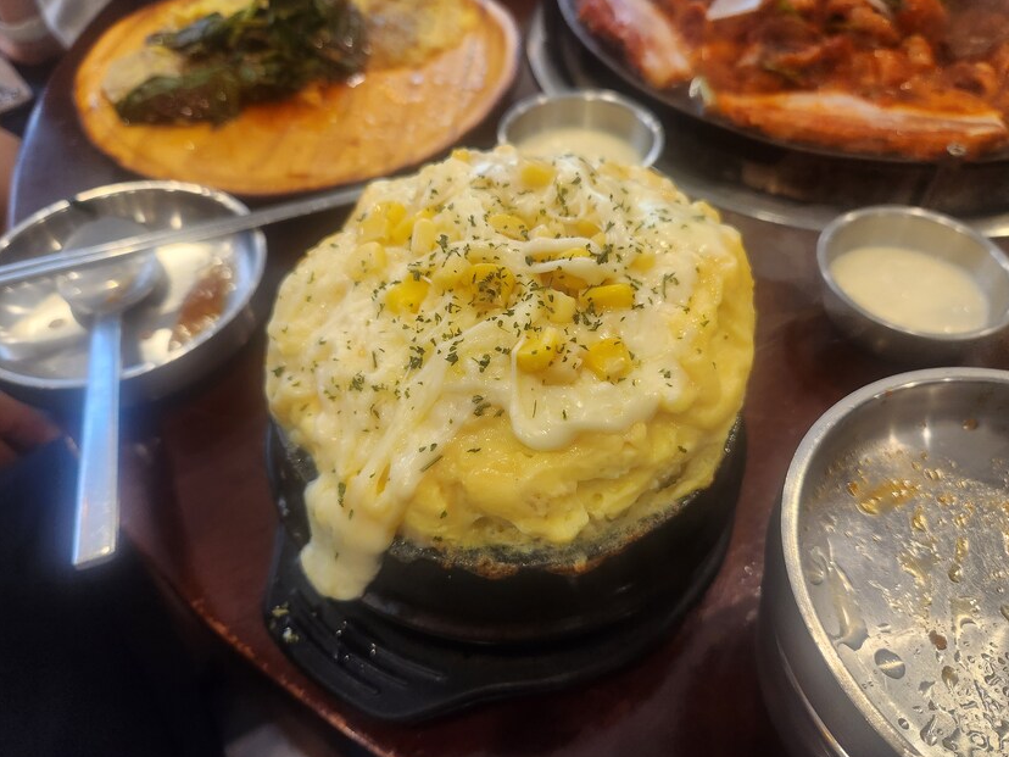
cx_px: 504
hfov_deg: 69.4
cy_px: 382
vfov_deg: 54.9
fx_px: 729
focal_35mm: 25
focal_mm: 5.4
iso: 320
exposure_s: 1/120
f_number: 1.8
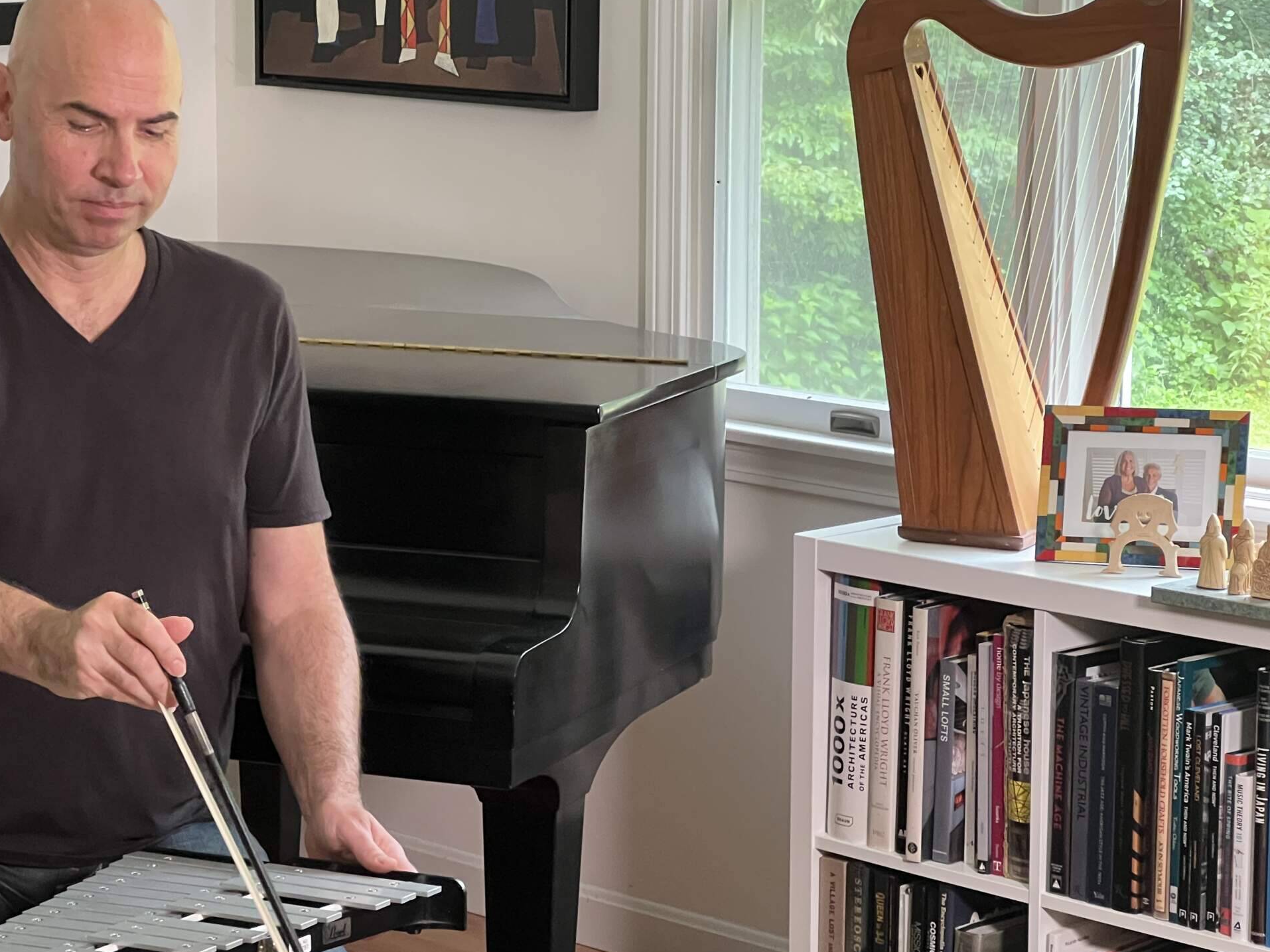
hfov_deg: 19.0
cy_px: 600
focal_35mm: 103
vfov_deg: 14.3
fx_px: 3778
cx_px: 463
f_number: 2.8
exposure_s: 1/60
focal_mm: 9
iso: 500
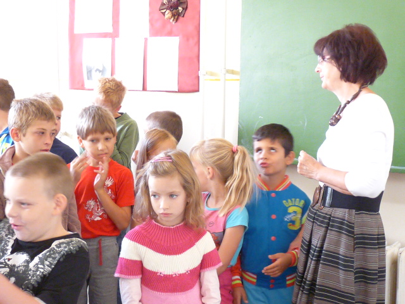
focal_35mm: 51
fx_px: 597
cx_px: 202
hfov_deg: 37.5
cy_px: 152
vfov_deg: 28.6
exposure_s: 1/20
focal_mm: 5.1
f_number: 2.8
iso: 400
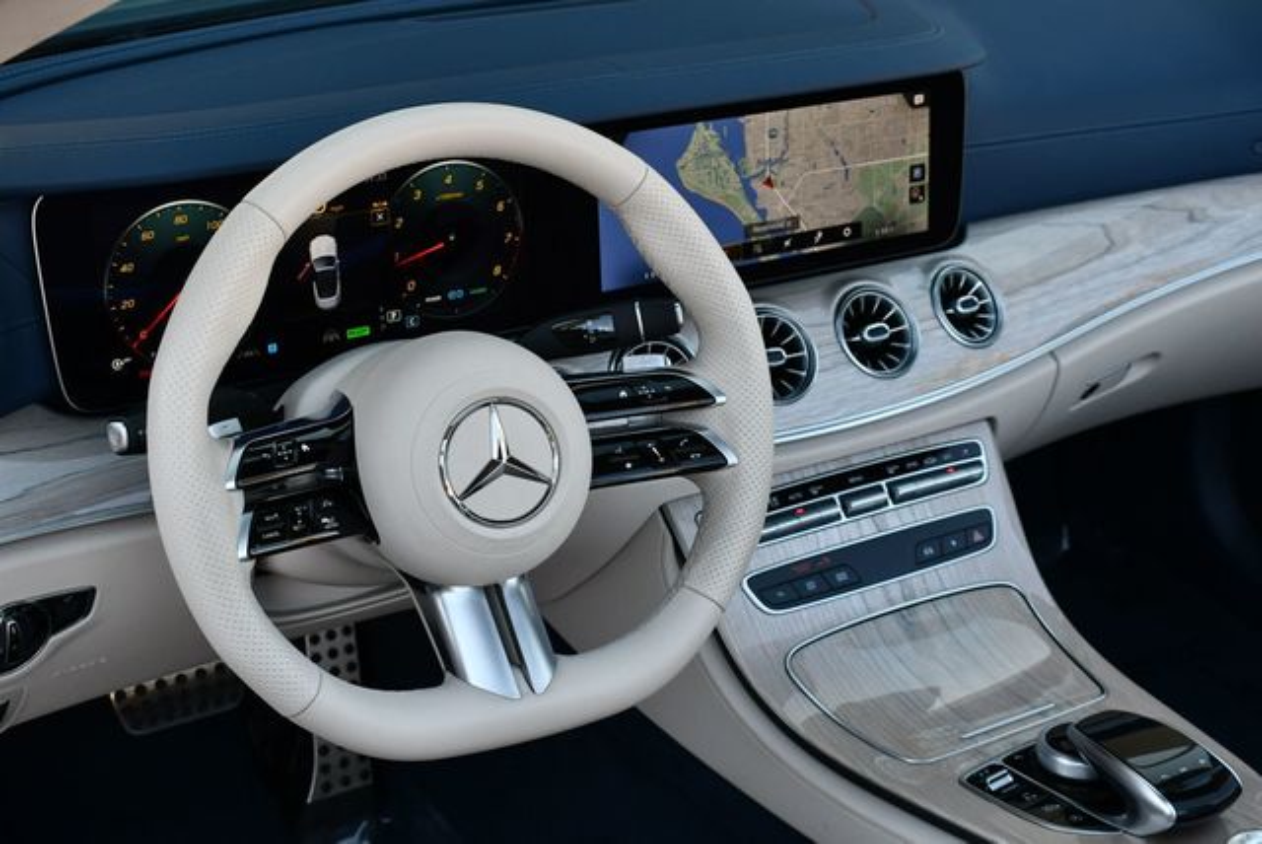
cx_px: 631
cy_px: 422
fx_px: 1965
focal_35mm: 56
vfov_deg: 24.2
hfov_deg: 35.6
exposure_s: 1/250
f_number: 5
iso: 400
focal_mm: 28
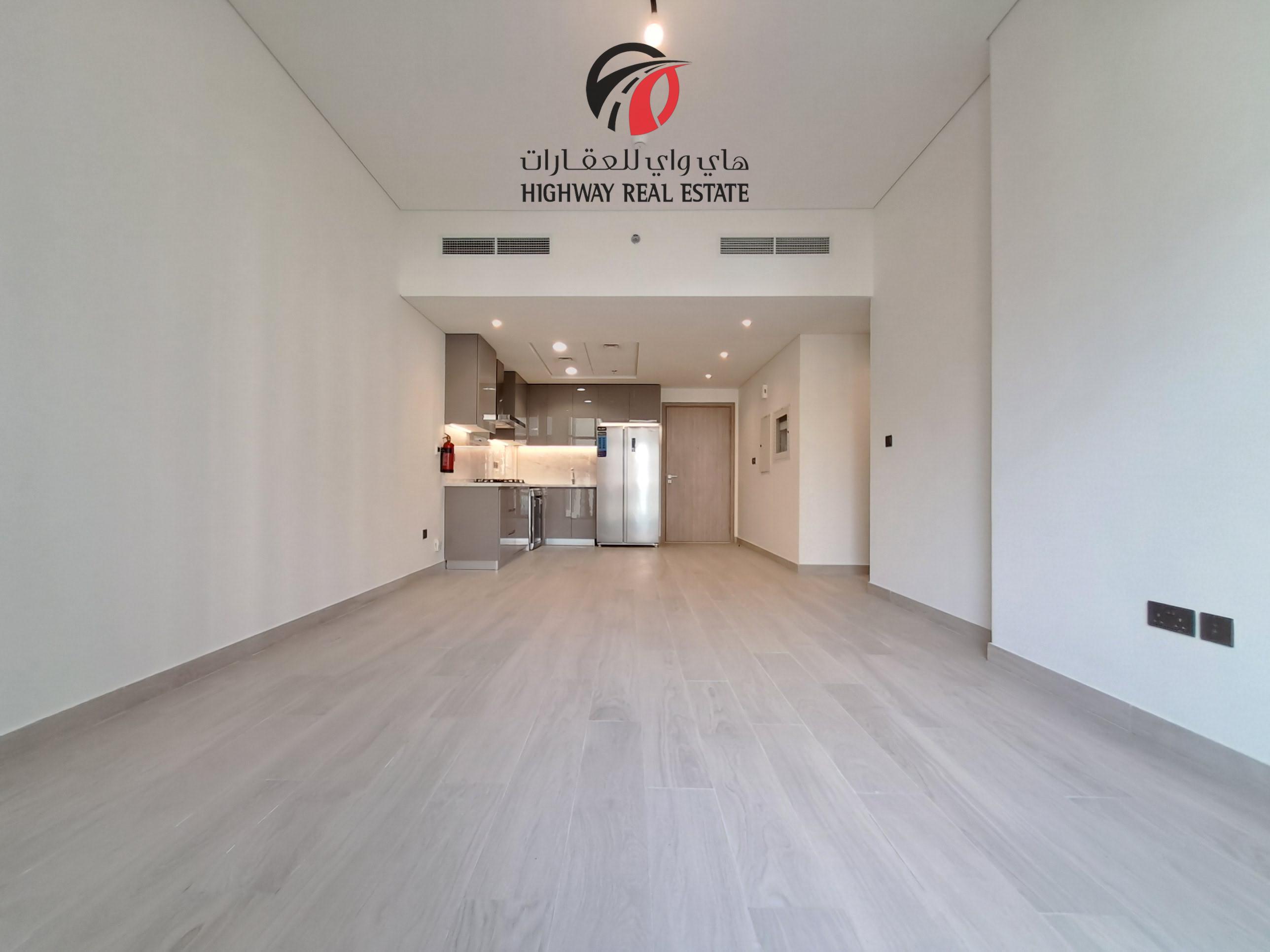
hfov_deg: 106.2
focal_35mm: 13
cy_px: 476
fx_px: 477
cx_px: 635
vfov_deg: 89.9
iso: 160
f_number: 2.2
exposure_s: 1/50
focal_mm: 1.13
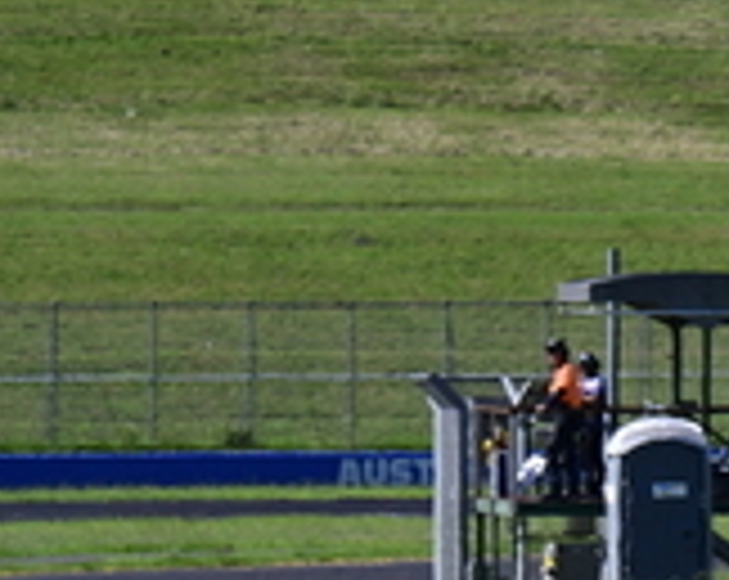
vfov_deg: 1.4
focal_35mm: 1115
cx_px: 1544
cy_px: 537
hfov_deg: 1.7
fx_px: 24013
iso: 400
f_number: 11
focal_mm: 240
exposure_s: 1/640
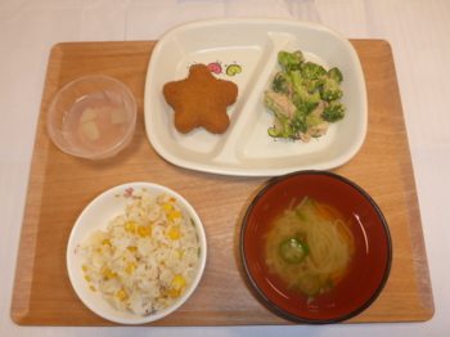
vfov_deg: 49.7
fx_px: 364
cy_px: 168
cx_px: 225
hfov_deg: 63.5
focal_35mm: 28
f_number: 3.3
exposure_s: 1/60
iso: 250
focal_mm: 4.9
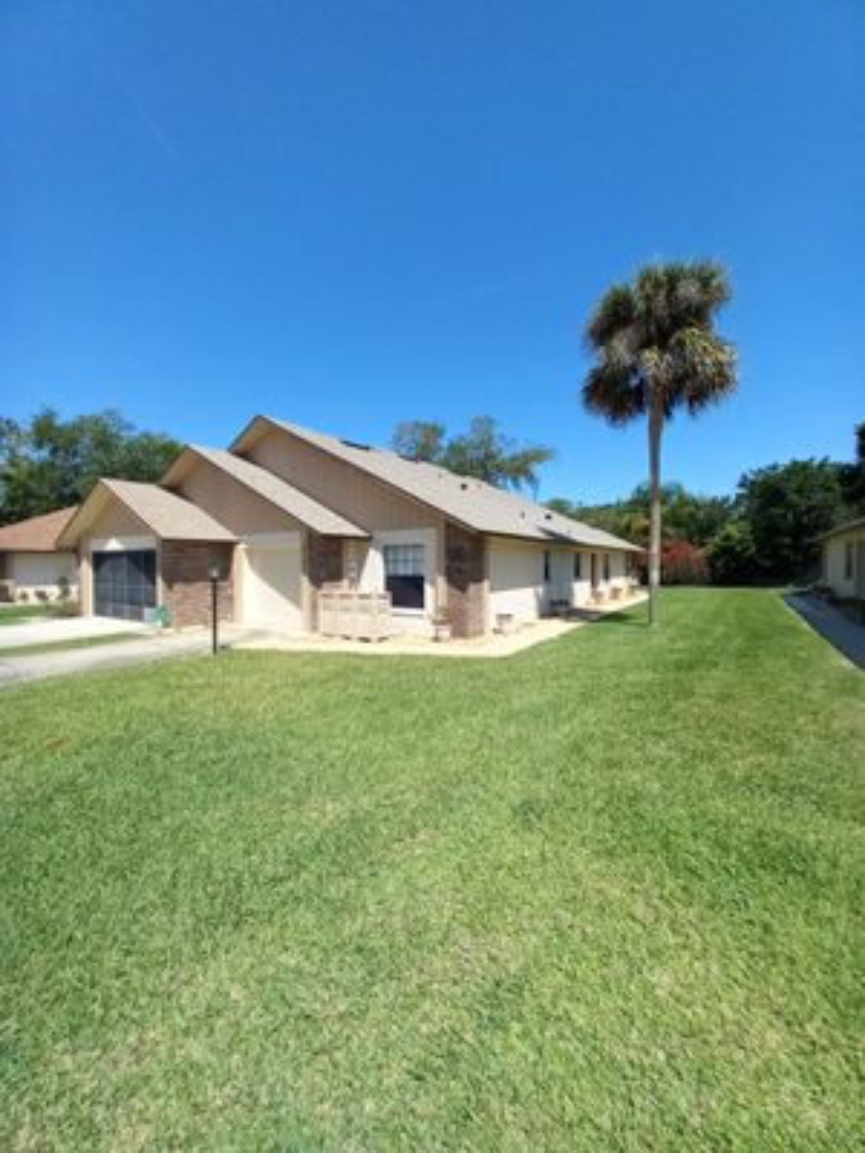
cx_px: 432
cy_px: 576
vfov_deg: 106.2
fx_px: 433
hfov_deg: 89.9
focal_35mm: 13
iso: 40
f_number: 2.2
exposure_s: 1/954
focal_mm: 1.13
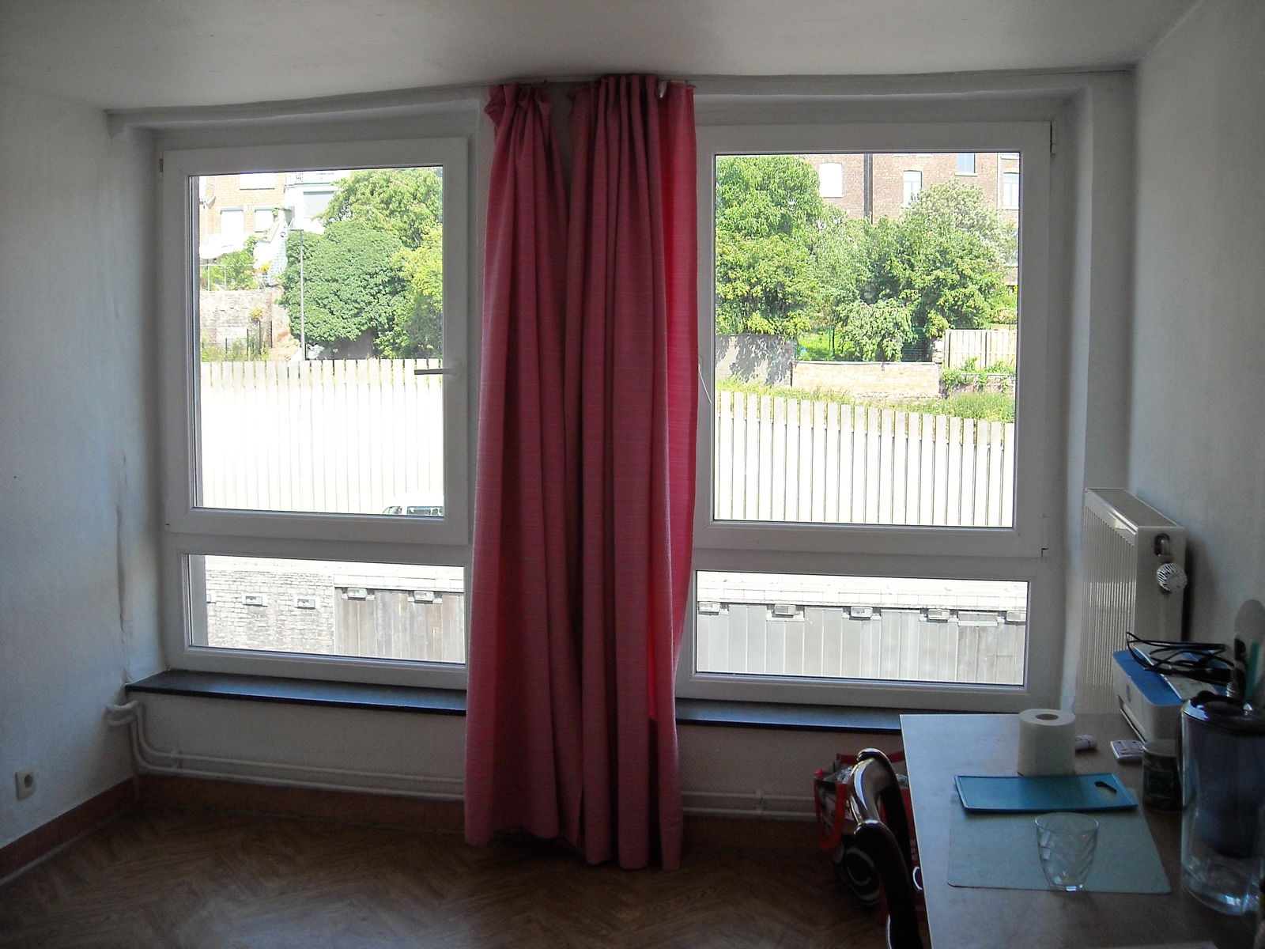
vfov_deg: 40.7
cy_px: 474
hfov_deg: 52.6
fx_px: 1279
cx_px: 632
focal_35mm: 35
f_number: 2.8
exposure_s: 1/250
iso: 67
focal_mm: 5.7
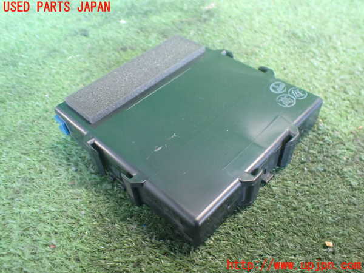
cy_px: 136
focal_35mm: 30
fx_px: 315
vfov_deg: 46.8
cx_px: 182
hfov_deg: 60.0
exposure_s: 1/30
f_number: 2.3
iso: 800
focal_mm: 5.4
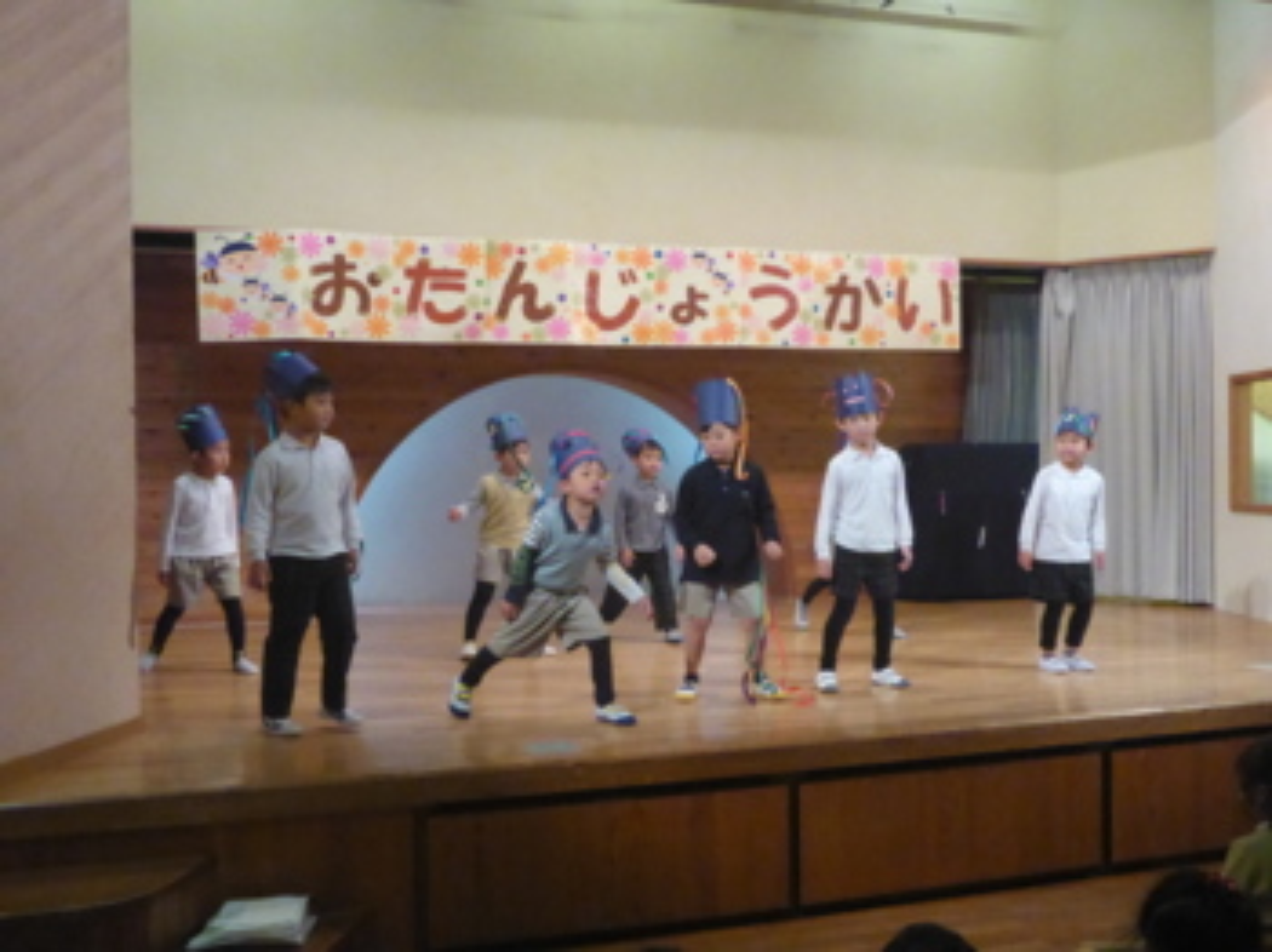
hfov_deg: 46.8
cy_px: 476
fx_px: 1469
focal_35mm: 40
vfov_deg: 35.9
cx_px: 636
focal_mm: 6.8
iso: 1600
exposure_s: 1/100
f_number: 4
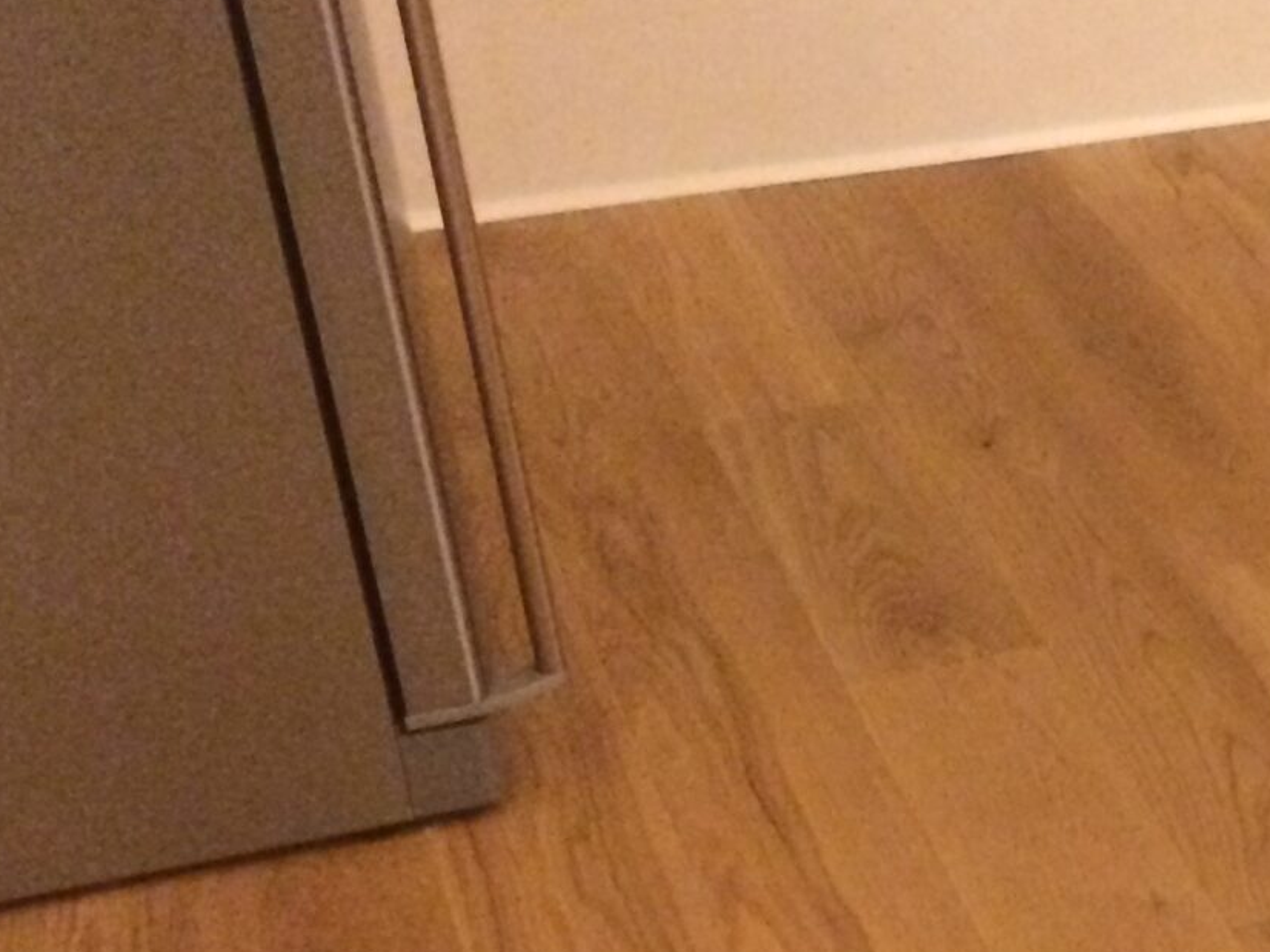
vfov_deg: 15.6
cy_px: 949
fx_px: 3411
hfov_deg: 19.4
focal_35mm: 93
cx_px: 1681
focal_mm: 4.12
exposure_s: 1/15
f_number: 2.2
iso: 400
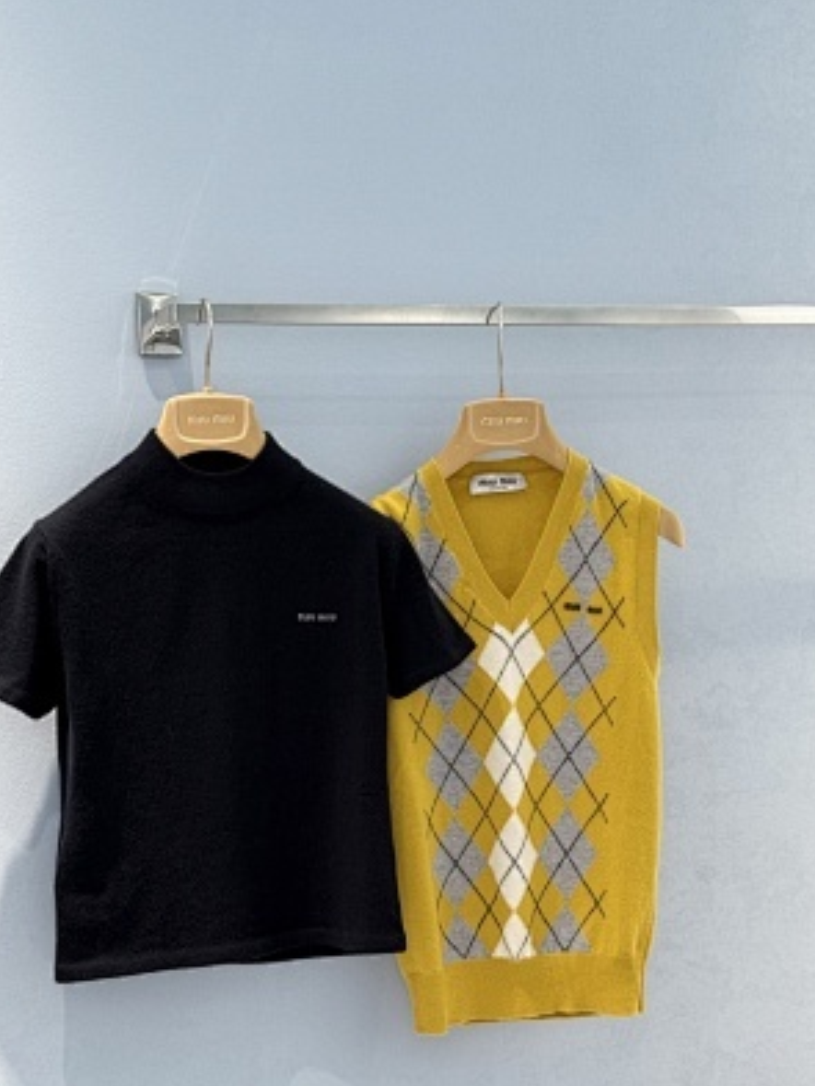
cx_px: 374
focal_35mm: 61
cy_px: 674
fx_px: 1914
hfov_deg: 24.0
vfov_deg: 31.5
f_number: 1.78
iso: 50
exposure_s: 1/50
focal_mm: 6.76
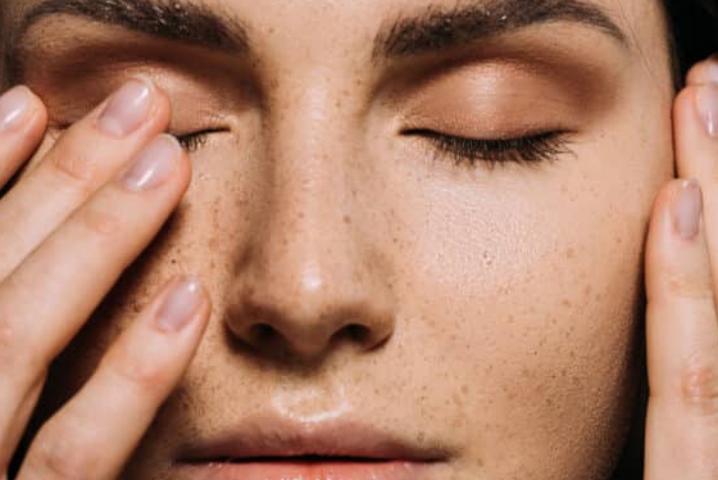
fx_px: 2873
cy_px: 202
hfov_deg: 14.2
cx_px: 353
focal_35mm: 144
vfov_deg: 9.5
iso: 100
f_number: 8
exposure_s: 1/160
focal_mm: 105
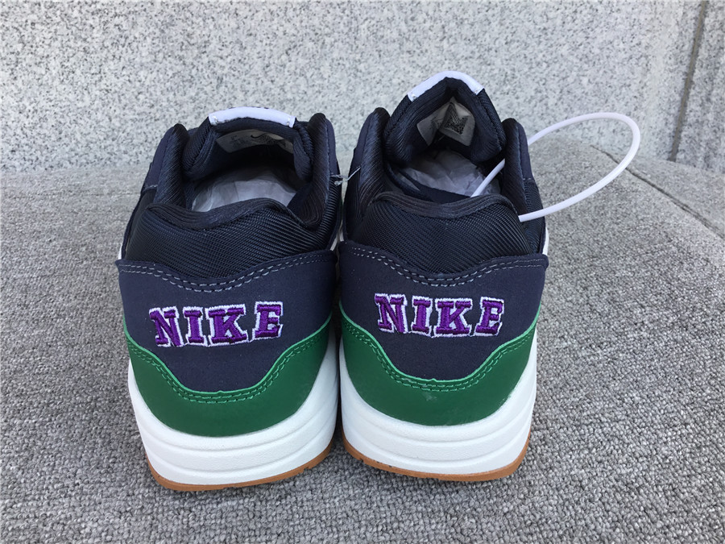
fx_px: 649
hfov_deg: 58.4
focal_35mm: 31
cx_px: 362
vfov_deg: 45.4
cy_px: 272
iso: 25
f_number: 2.4
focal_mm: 3.3
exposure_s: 1/181
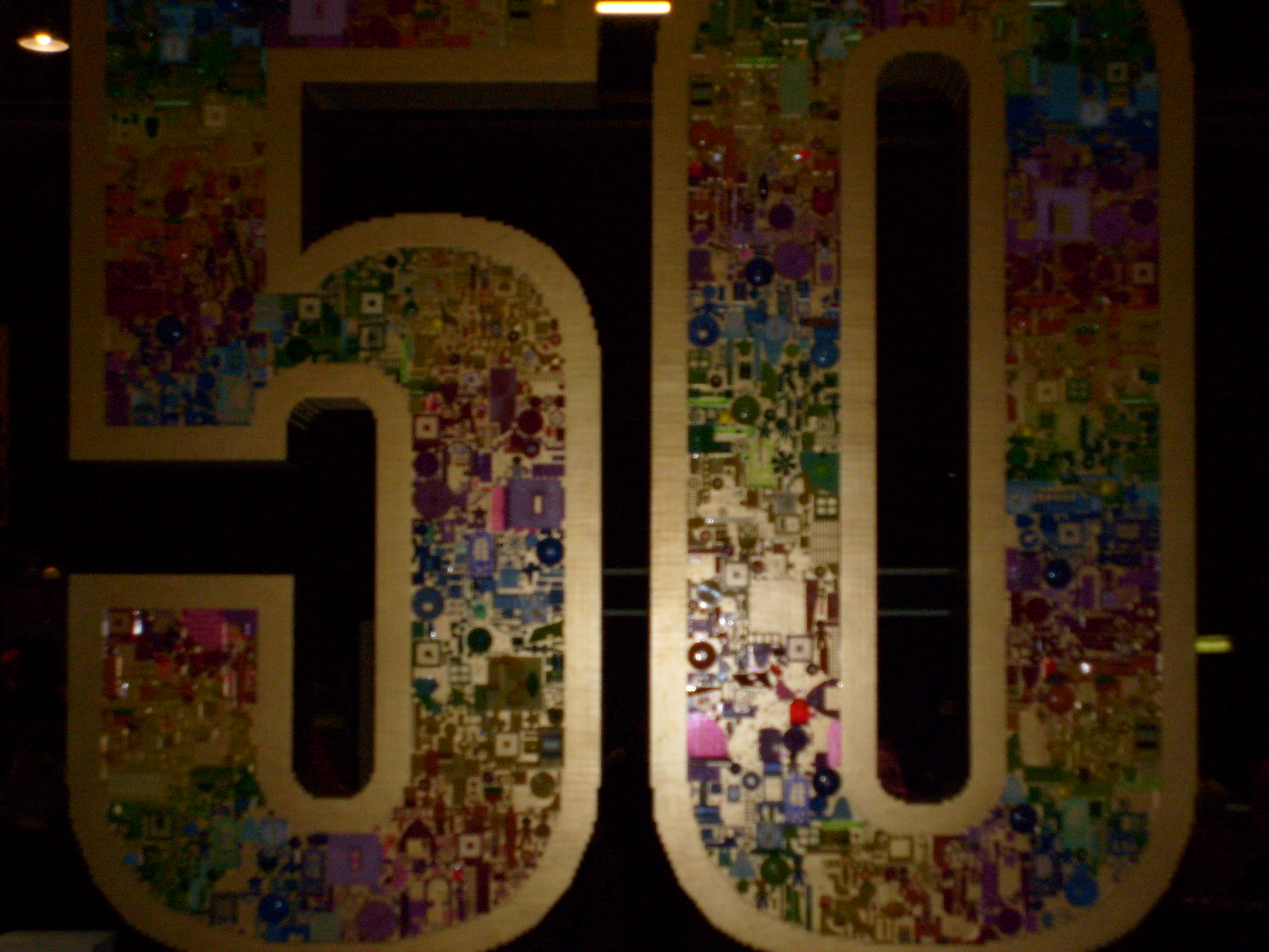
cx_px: 634
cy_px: 476
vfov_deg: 14.0
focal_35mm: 106
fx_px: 3886
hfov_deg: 18.5
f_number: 4.9
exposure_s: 1/90
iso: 160
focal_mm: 17.4
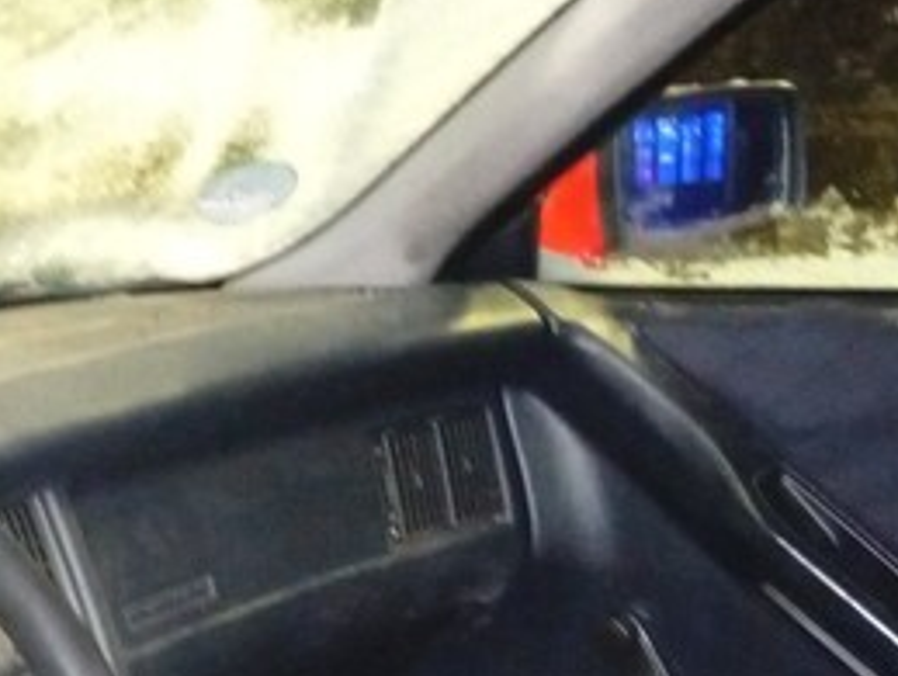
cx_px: 99
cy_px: 905
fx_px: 2156
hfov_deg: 23.0
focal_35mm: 83
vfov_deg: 16.7
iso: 3625
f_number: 1.8
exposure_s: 1/14.3
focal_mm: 3.98
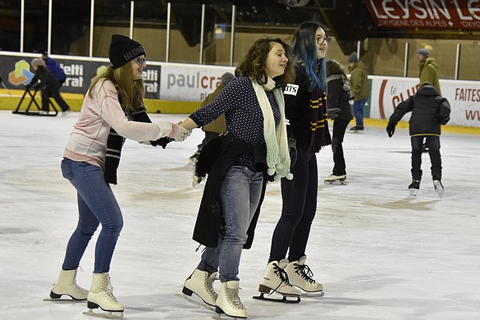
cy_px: 192
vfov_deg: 11.1
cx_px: 281
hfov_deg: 16.6
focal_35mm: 123
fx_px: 1640
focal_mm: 60
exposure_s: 1/250
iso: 4000
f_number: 4.8
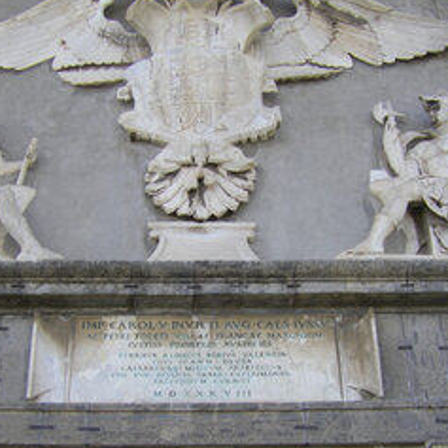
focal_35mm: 66
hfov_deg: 26.1
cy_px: 292
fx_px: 966
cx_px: 216
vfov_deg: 26.0
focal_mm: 6.3
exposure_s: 1/200
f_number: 3.5
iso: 64
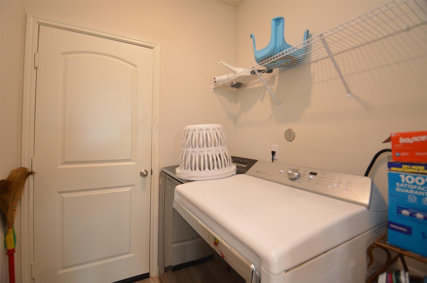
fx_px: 178
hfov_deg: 100.5
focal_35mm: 15
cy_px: 142
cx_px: 214
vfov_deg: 77.1
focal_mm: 10
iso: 720
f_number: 4
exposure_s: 1/60
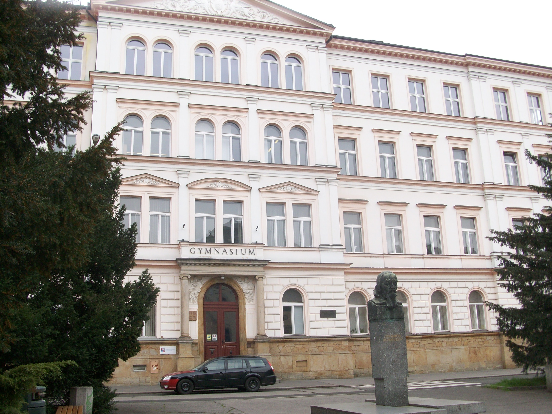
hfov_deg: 54.0
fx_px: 542
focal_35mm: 34
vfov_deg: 41.8
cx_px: 276
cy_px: 207
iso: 64
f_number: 2.8
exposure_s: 1/278
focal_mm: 5.7
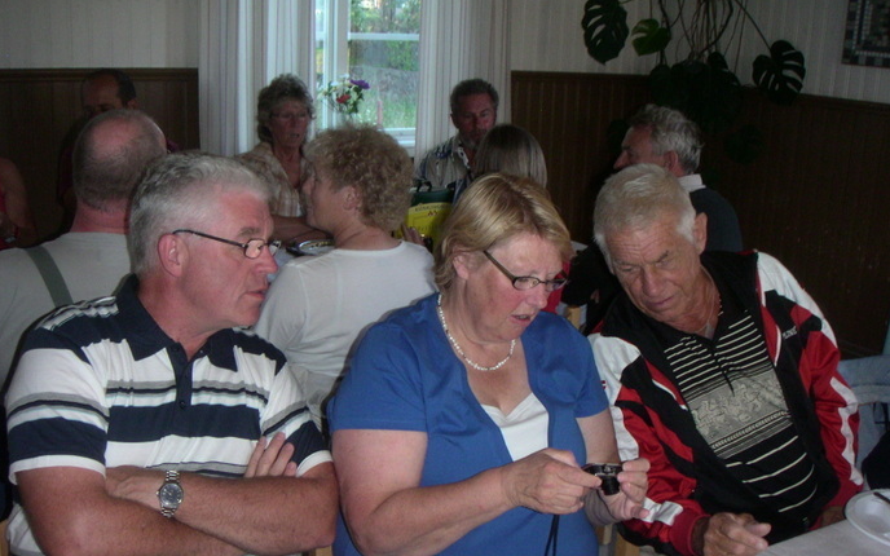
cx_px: 442
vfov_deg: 31.2
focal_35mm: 41
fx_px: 994
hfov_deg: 48.2
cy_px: 306
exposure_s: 1/50
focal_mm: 6
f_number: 2.8
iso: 160
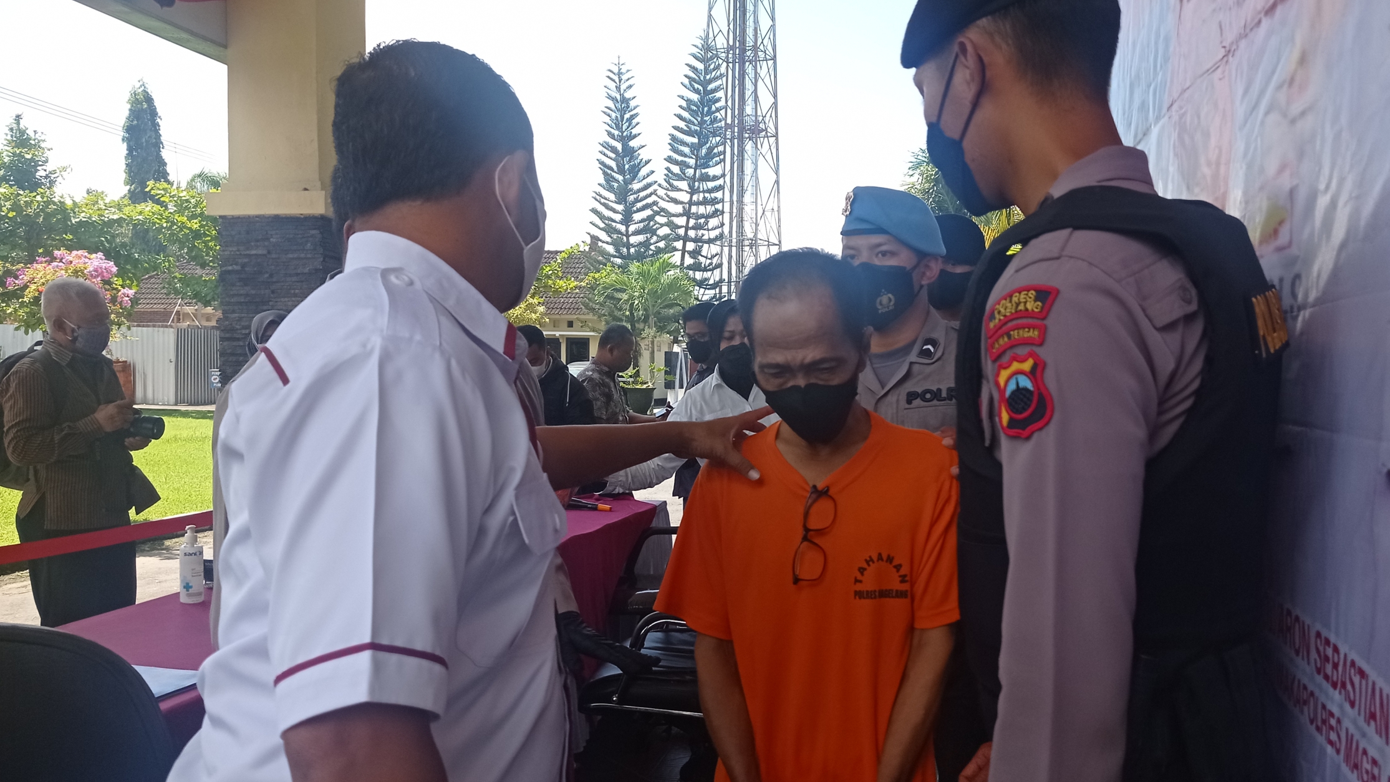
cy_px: 449
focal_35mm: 35
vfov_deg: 33.7
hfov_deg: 56.4
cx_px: 797
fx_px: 1290
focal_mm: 4.74
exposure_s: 1/1230
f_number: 1.79
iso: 108
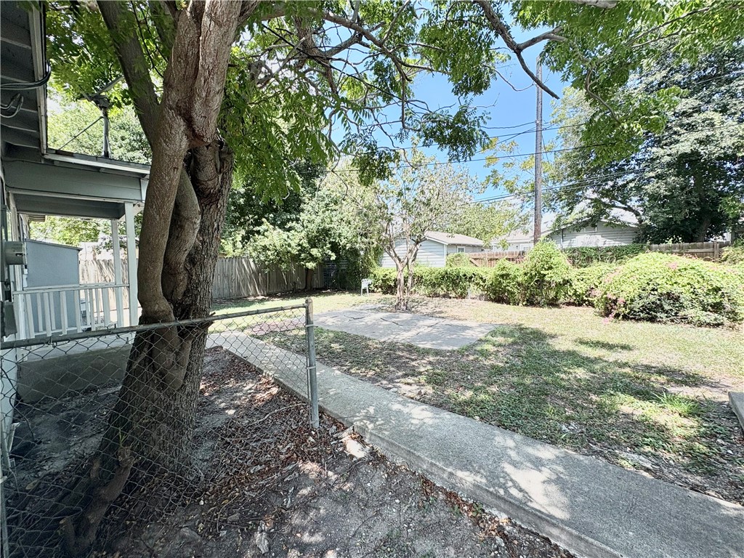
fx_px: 301
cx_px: 372
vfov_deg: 85.7
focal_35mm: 14
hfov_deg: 102.1
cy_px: 279
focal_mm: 2.22
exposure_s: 1/533
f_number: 2.2
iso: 40
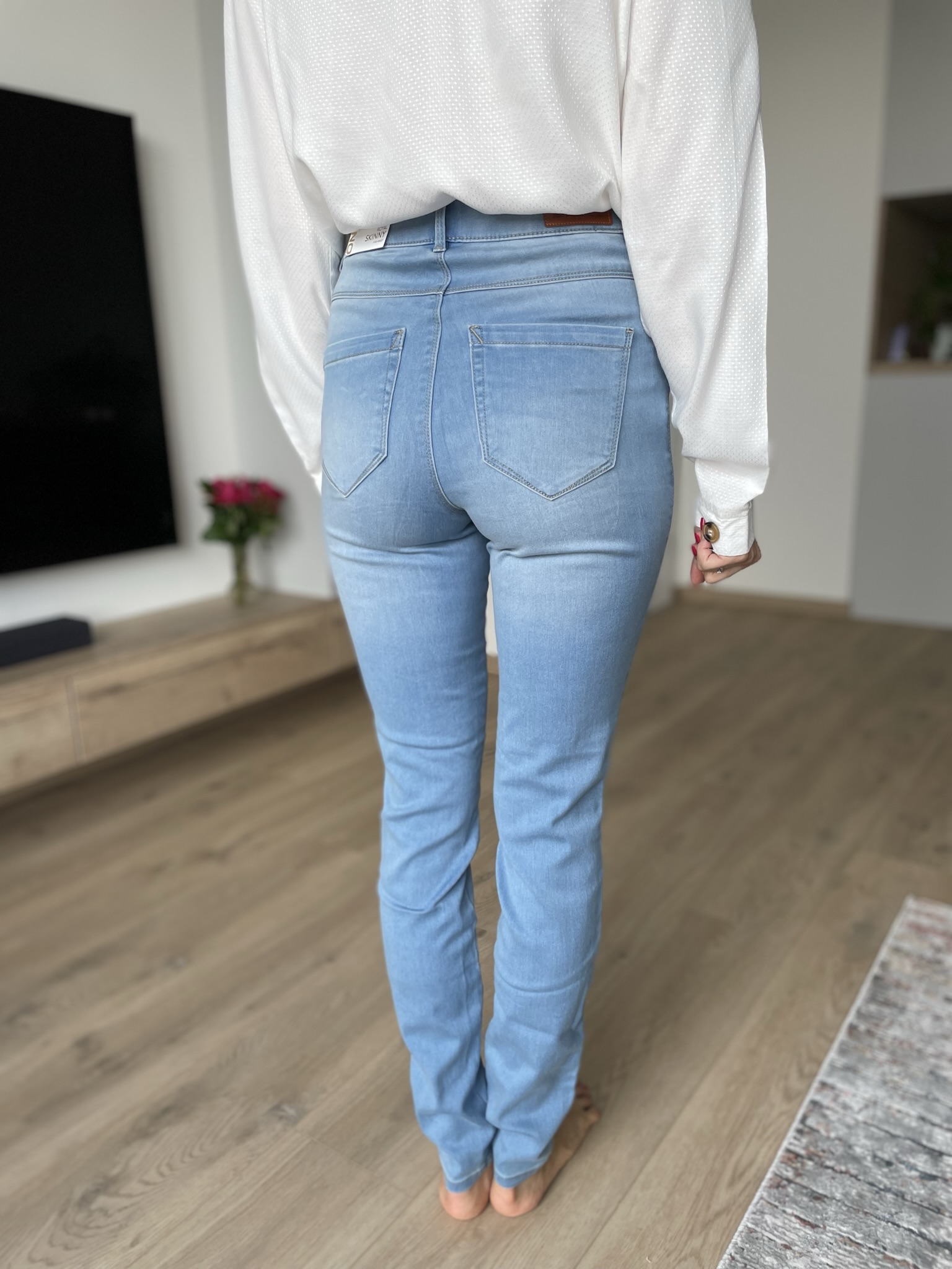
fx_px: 953
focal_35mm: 26
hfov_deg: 53.1
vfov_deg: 67.3
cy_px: 634
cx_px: 476
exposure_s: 1/121
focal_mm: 4.2
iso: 40
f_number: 1.6
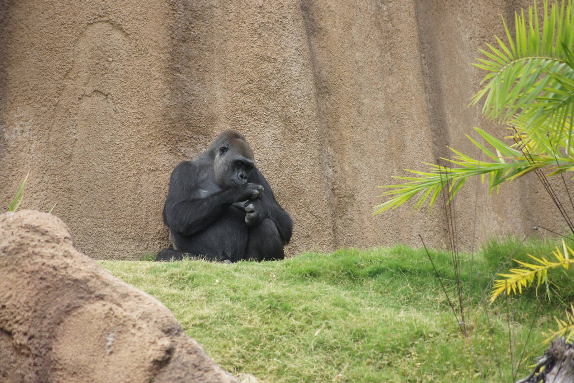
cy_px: 192
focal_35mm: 300
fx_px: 4783
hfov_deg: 6.9
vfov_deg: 4.6
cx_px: 287
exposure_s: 1/500
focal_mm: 200
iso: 1000
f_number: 5.6
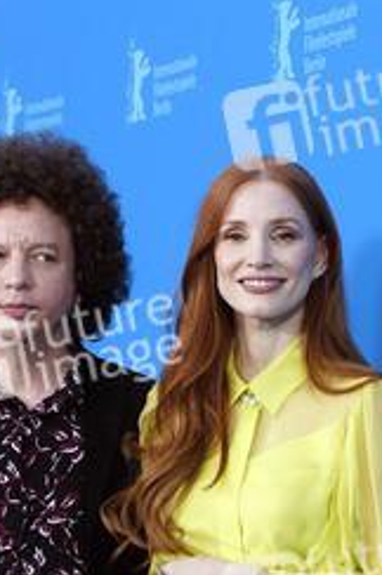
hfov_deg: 10.4
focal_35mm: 131
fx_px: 2091
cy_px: 469
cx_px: 130
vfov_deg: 15.6
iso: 2000
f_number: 5.6
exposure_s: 1/160
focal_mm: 80
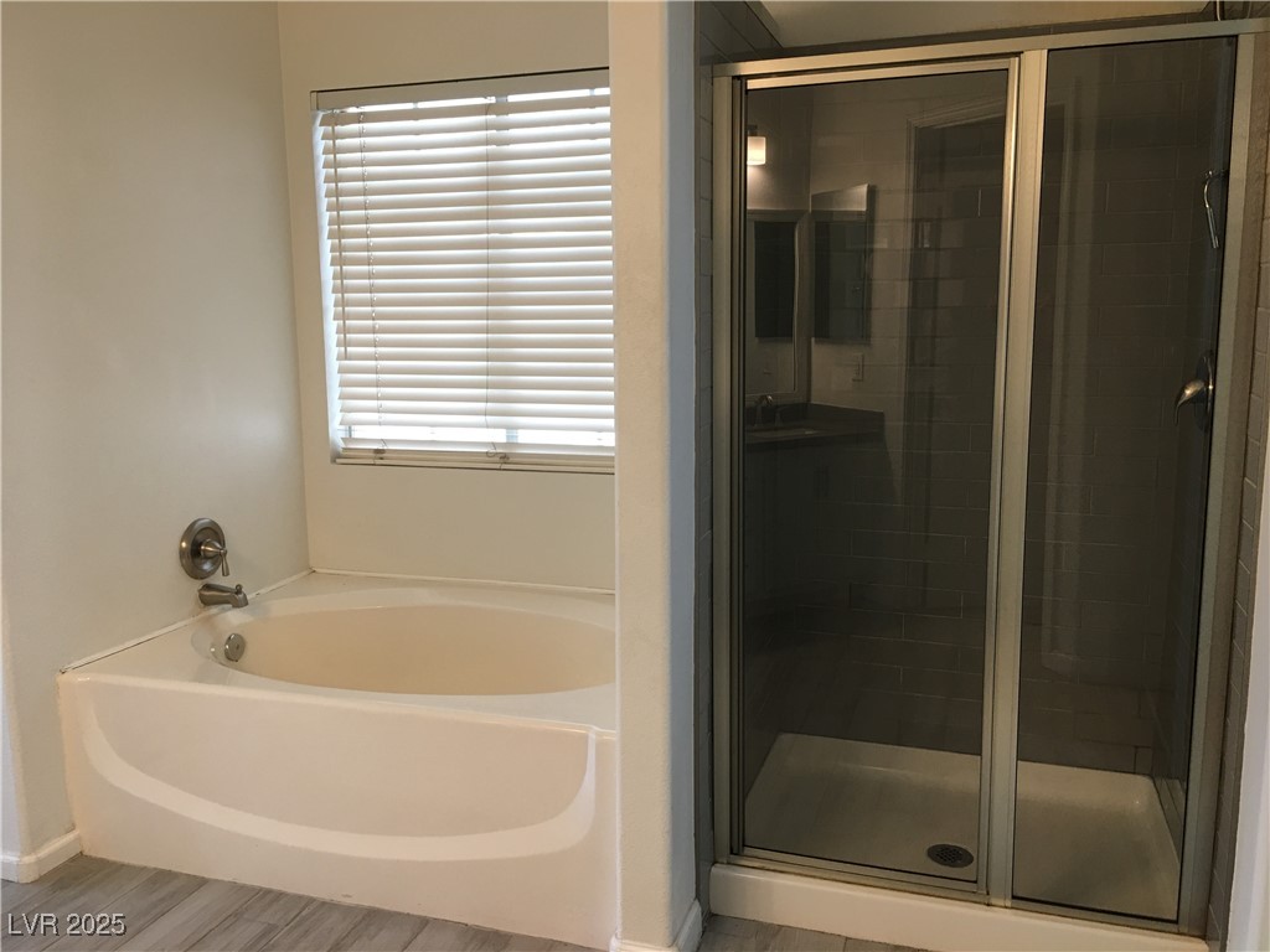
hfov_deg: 61.7
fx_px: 1064
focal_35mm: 29
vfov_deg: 48.2
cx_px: 635
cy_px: 476
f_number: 2.2
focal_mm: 4.15
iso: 32
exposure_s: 1/15
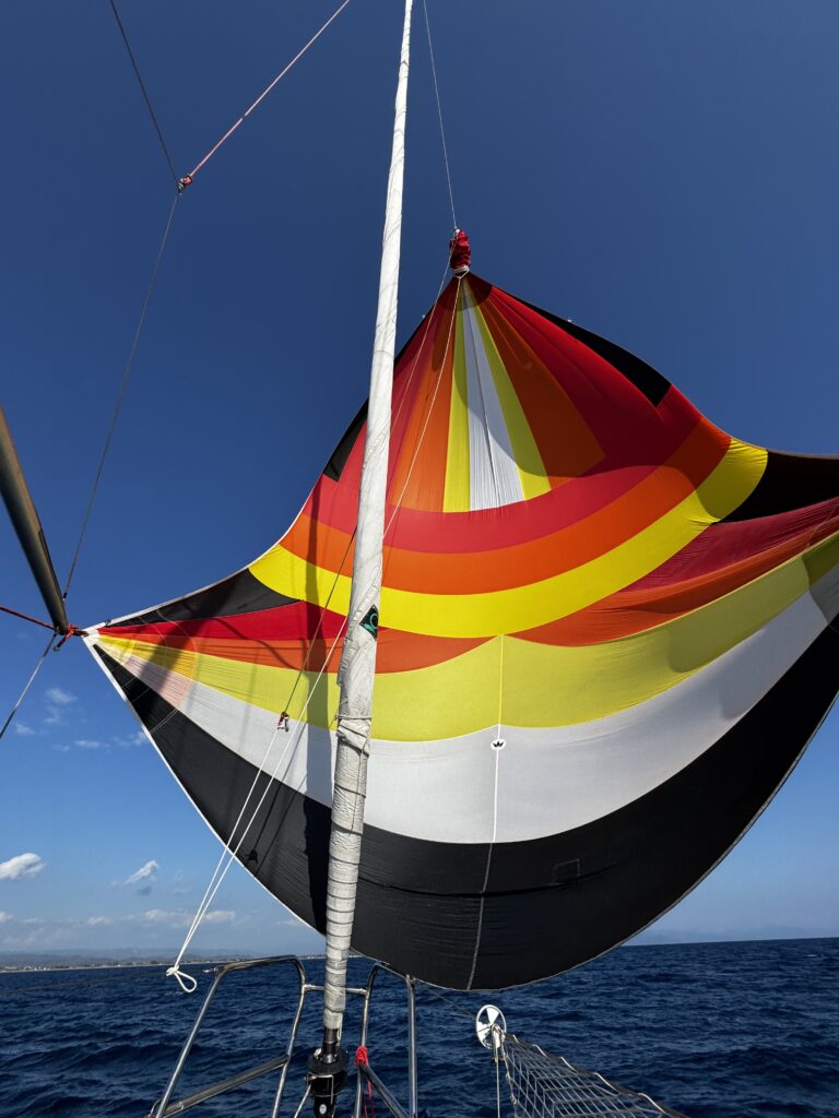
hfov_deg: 85.7
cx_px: 420
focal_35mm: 14
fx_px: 452
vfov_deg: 102.1
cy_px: 559
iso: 50
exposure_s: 1/3906
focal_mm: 2.22
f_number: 2.2
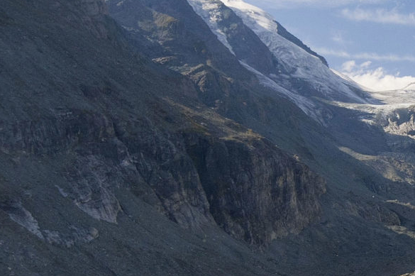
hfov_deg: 18.0
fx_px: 1209
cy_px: 195
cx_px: 565
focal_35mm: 105
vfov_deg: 13.0
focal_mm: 16
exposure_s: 1/200
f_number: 6.3
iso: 200
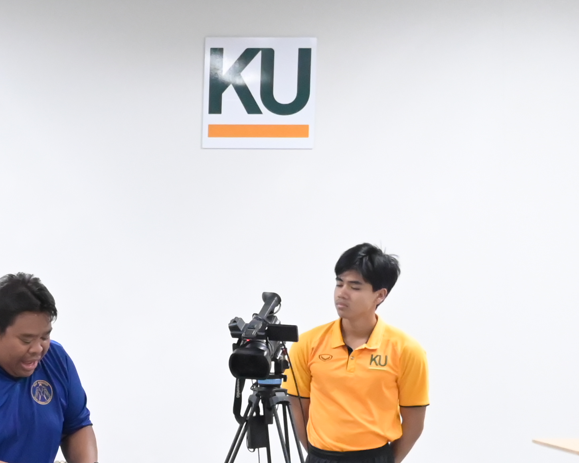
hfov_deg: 13.7
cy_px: 467
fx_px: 2244
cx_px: -315
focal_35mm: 131
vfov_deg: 11.7
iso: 8000
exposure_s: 1/320
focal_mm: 33.5
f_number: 4
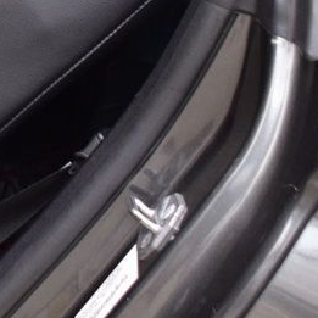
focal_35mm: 190
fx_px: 1975
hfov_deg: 8.8
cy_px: -45
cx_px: -270
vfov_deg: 9.1
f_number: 6.3
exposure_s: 1/15
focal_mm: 38
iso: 400
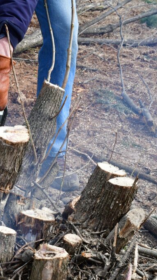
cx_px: -14
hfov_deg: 12.5
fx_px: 704
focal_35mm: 95
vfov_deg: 22.5
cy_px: 141
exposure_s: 1/640
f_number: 13
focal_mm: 40
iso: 800
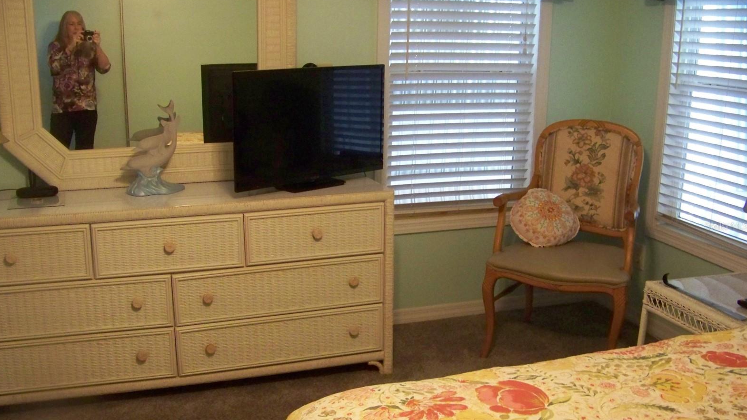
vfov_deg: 29.7
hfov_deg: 50.5
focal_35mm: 40
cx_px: 369
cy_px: 226
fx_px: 792
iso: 400
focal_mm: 5.85
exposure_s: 1/25
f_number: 2.8
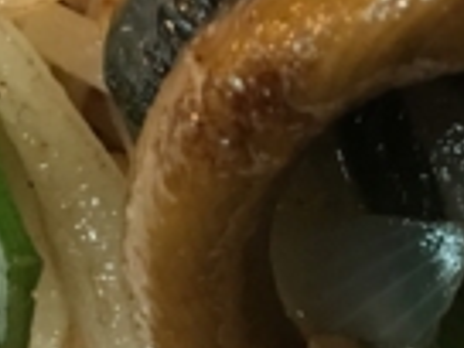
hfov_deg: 10.6
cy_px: -154
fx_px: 2279
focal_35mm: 170
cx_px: 935
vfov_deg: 8.6
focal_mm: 4.15
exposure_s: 1/30
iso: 125
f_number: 2.2
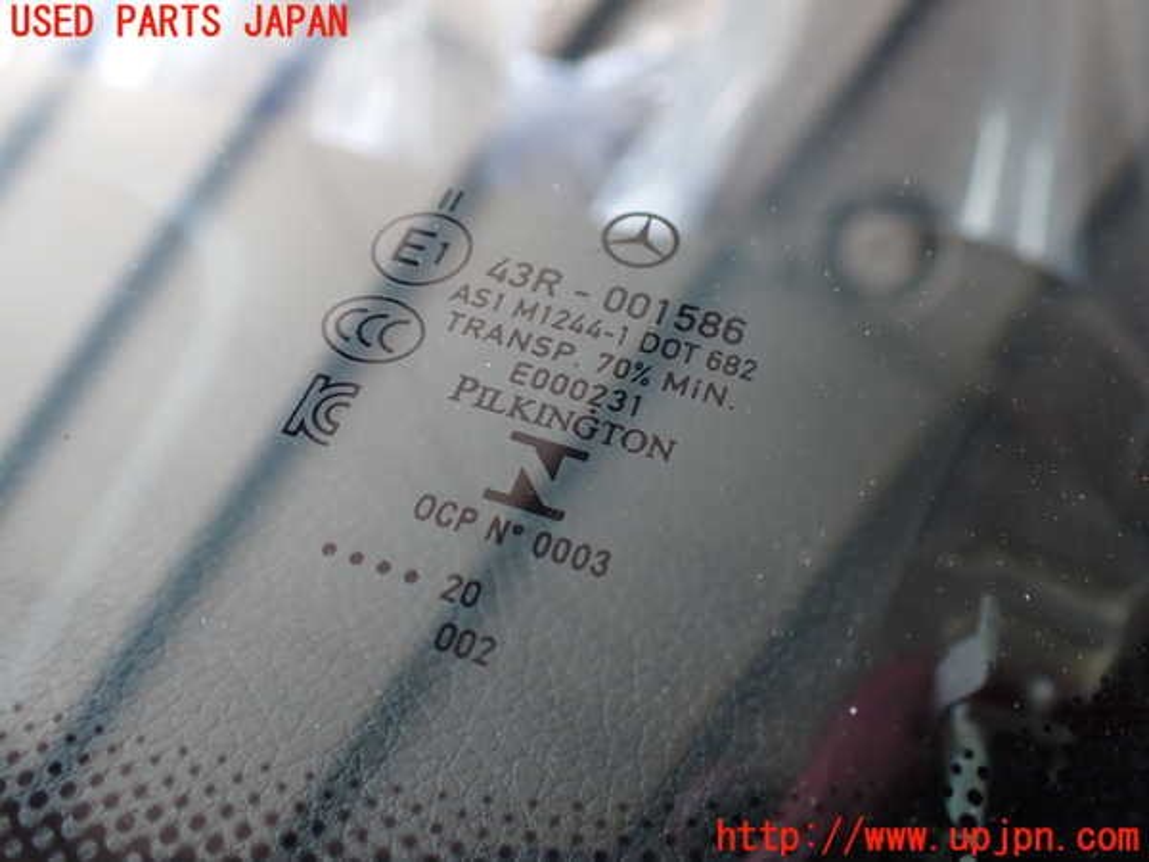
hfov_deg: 60.0
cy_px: 431
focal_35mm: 30
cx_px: 574
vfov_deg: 46.8
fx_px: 996
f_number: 2.3
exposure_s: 1/125
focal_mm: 5.4
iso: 160
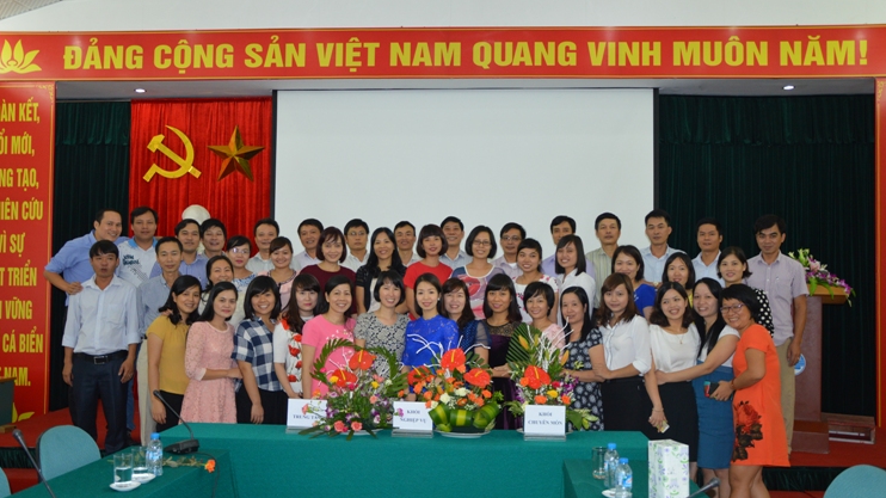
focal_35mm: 35
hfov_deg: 56.6
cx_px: 442
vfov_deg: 33.7
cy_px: 268
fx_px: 822
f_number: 3.8
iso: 640
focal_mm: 22
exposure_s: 1/60
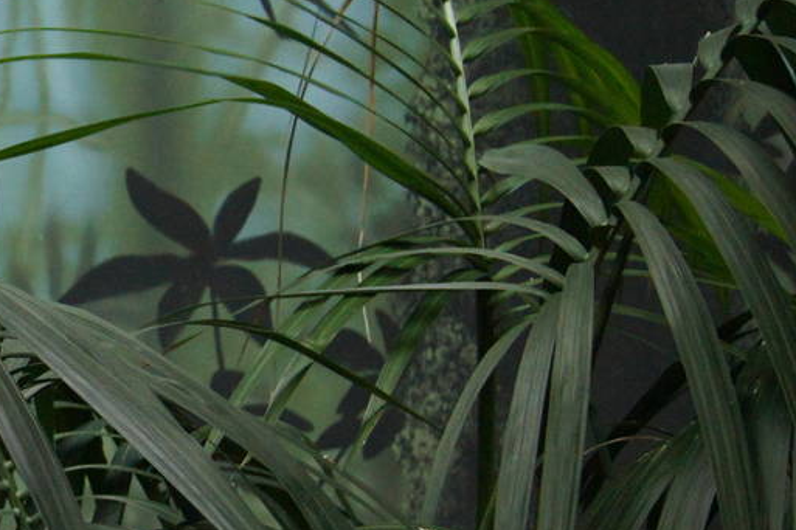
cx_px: -344
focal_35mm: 103
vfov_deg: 13.2
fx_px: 2277
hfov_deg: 18.0
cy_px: 398
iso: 1600
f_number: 4
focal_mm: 22
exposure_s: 1/80
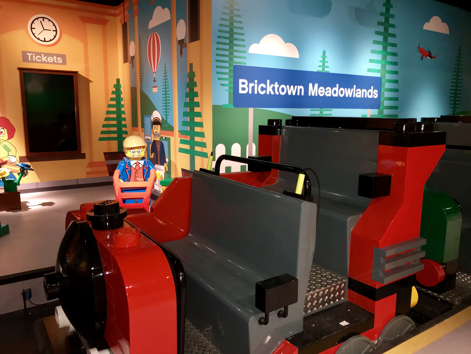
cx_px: 236
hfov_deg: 63.4
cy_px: 177
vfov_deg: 49.7
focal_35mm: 28
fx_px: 381
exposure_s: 1/30
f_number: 1.8
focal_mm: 3.99
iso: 125
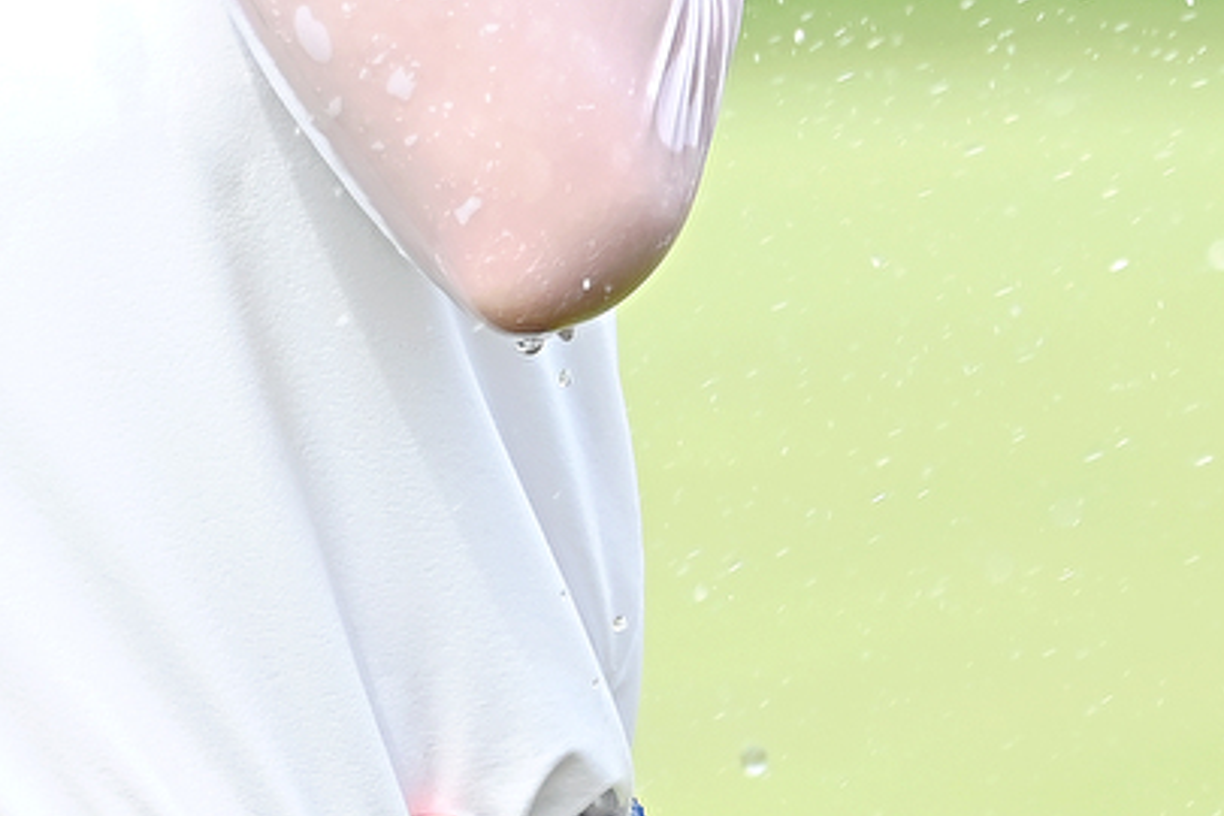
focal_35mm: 889
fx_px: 30224
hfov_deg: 2.3
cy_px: -976
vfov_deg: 1.5
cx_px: -302
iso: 800
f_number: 5.6
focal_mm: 200
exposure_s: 1/1600
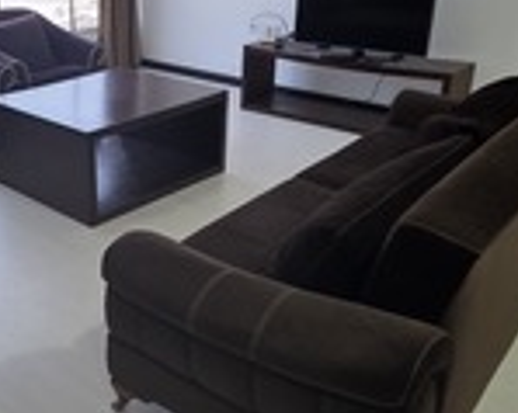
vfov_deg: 38.1
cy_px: 179
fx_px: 598
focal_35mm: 39
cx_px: 113
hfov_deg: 44.8
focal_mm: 2.2
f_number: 1.9
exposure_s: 1/100
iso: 250
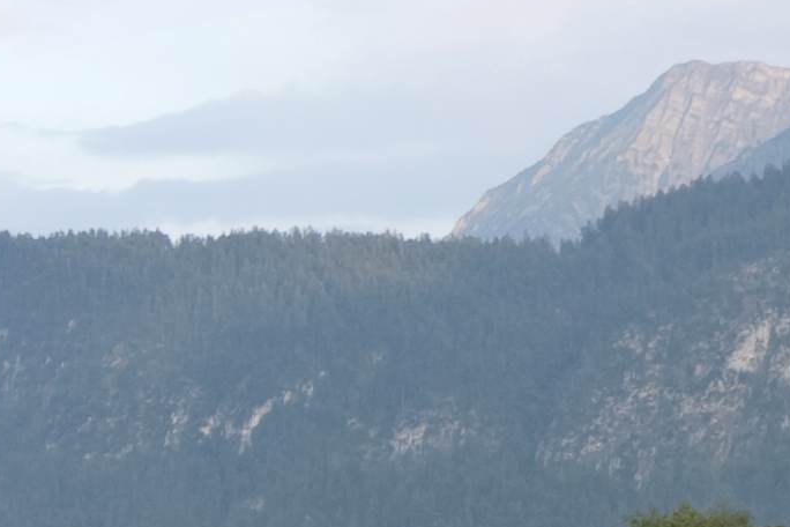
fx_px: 4476
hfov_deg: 9.6
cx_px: 1376
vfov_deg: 6.7
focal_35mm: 204
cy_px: -232
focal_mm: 24
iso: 100
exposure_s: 1/60
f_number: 5.6
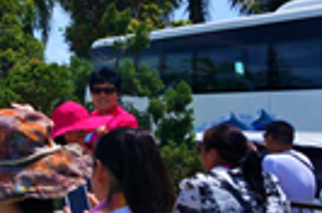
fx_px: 964
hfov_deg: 14.8
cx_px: -361
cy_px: 15
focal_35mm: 108
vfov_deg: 12.5
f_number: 13
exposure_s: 1/160
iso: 100
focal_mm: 16
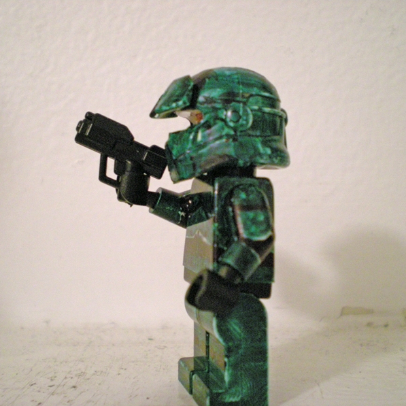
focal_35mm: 45
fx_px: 597
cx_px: 189
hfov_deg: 37.5
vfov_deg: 37.6
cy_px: 203
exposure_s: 1/8
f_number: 3.1
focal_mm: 6.3
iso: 477
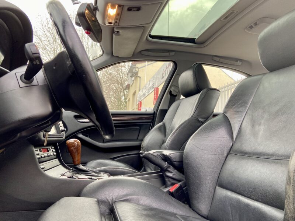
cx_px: 148
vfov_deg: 53.1
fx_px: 222
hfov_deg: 67.3
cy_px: 110
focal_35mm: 26
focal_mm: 4.25
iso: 100
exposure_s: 1/121
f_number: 1.8
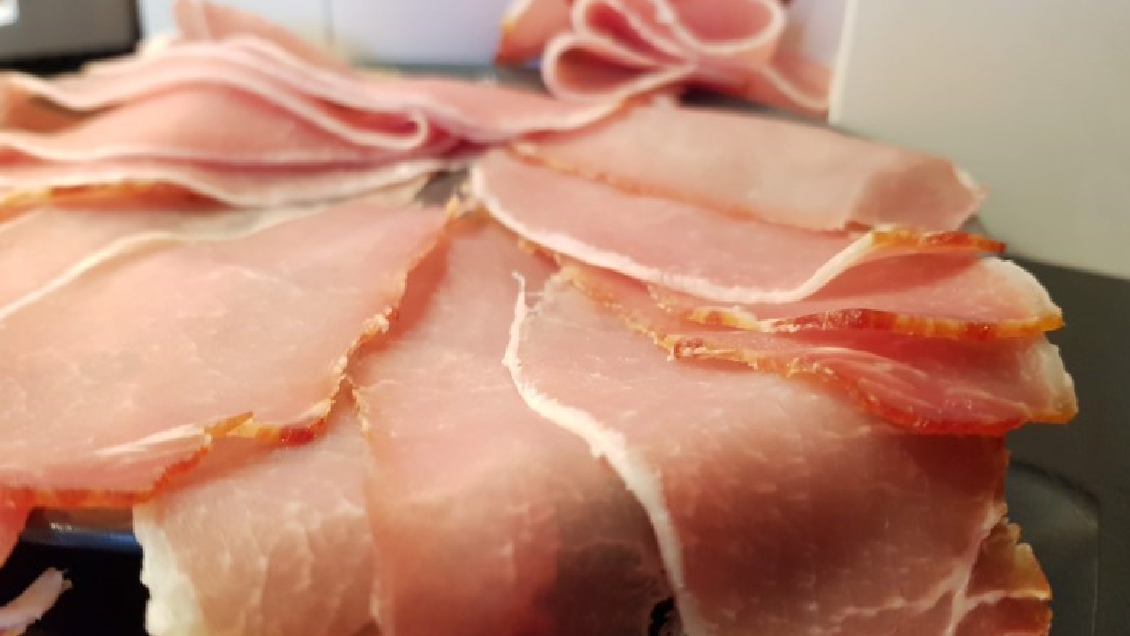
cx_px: 556
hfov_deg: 66.0
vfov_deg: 40.1
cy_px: 371
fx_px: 869
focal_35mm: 29
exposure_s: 1/33
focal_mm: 4.2
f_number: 1.7
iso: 250
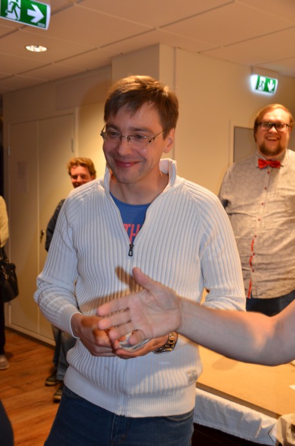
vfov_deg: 48.0
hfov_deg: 32.9
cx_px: 148
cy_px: 223
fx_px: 500
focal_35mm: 40
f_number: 4
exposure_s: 1/60
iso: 800
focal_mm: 27
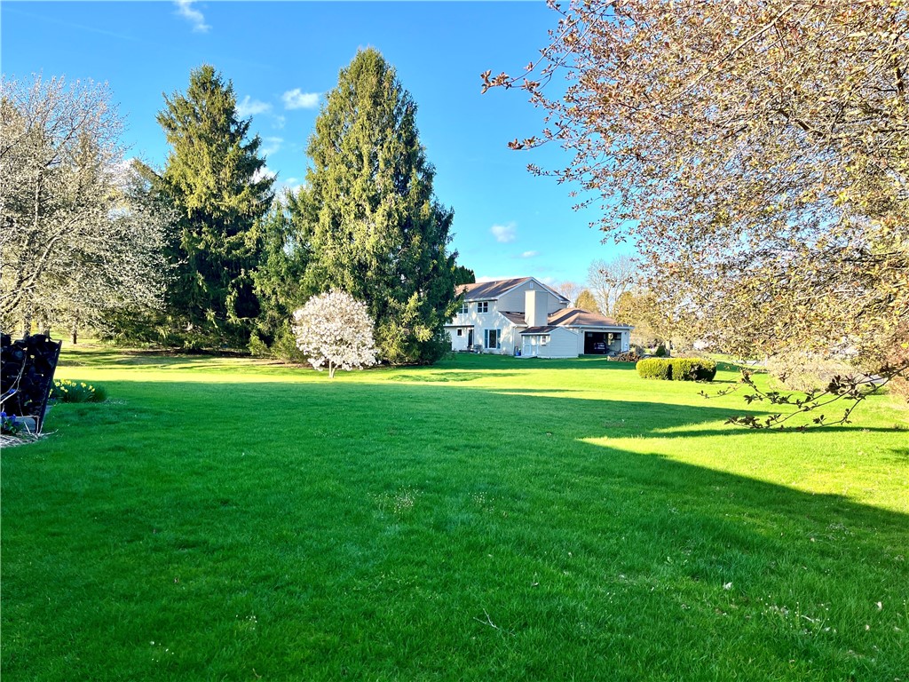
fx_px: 683
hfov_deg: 67.3
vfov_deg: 53.1
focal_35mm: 26
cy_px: 341
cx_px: 454
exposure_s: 1/1086
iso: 50
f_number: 1.6
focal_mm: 5.1
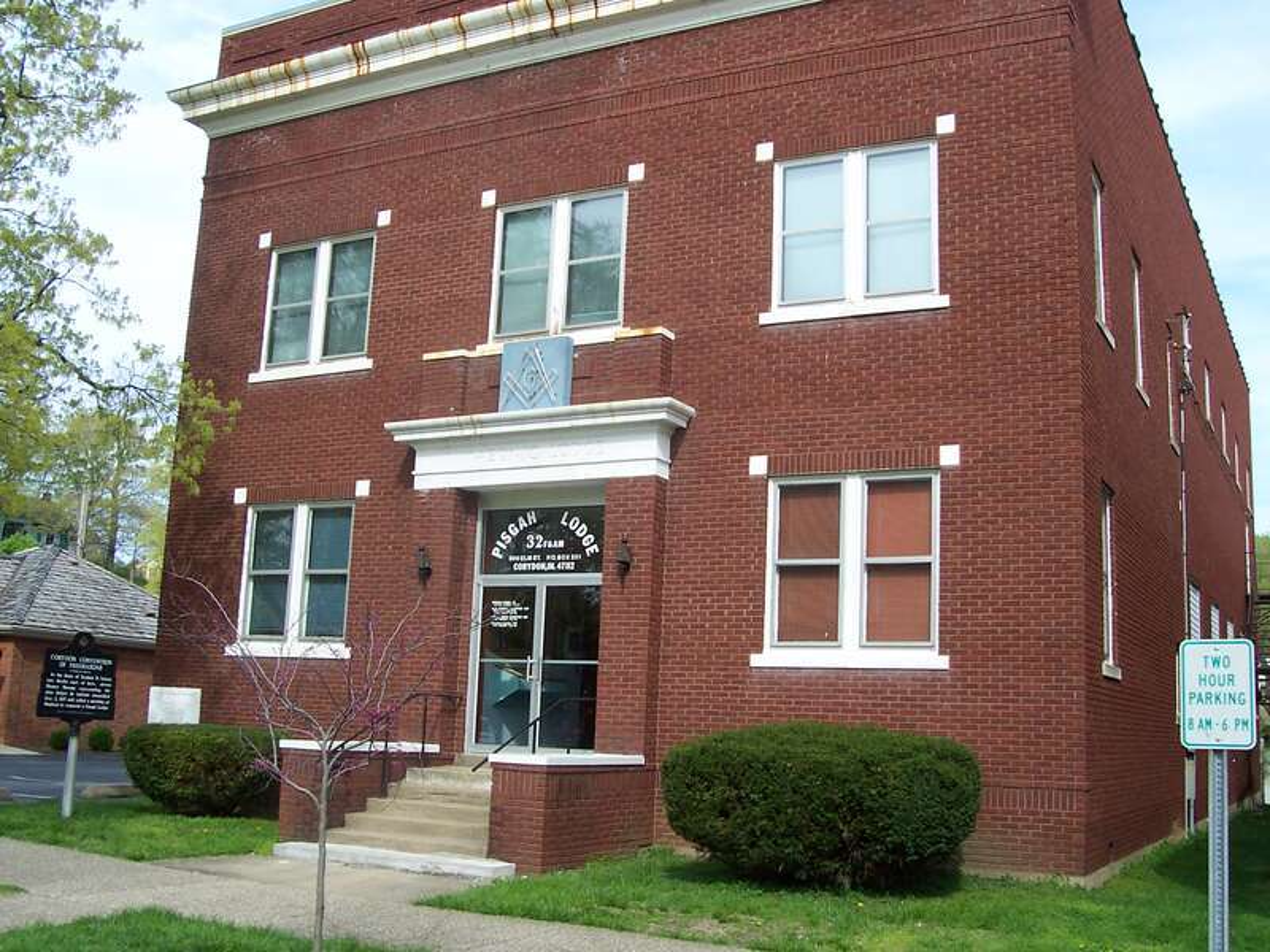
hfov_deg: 50.1
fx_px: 1357
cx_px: 635
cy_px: 476
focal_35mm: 37
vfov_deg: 38.7
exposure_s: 1/250
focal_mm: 5.6
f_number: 5.6
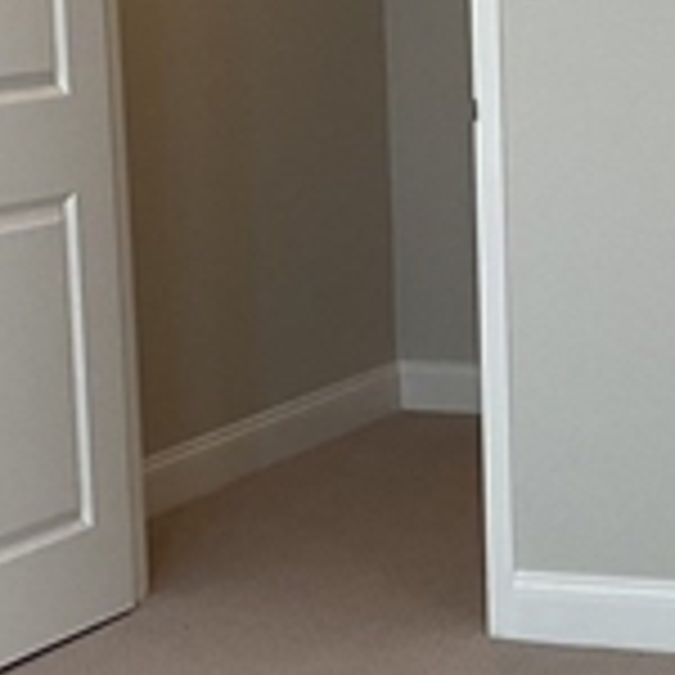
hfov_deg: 13.2
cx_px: 639
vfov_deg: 13.3
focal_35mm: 131
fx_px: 2890
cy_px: 428
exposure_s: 1/120
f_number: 1.8
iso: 50
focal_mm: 3
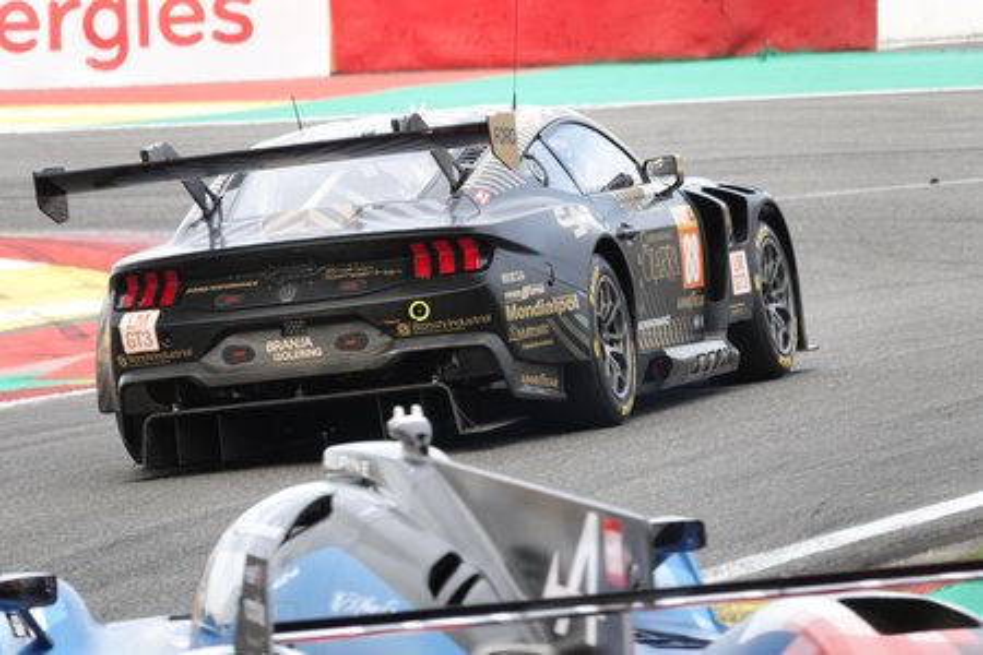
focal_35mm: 424
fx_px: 11577
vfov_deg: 3.2
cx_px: 492
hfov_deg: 4.9
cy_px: 328
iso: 640
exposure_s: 1/800
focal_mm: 155.41
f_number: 4
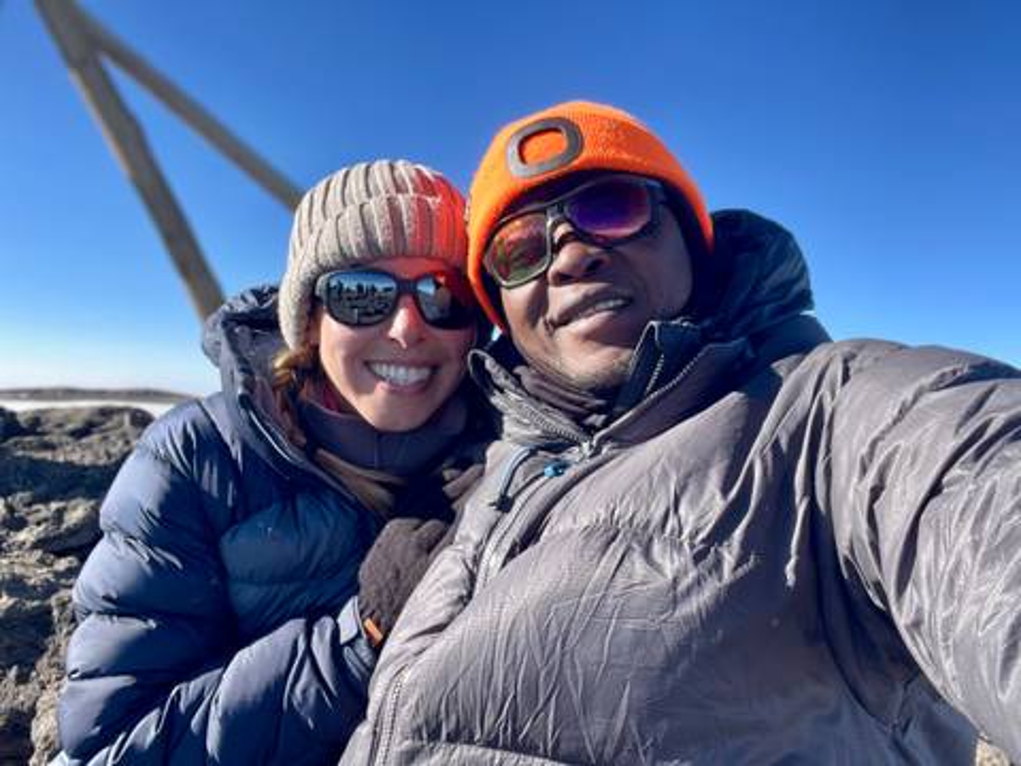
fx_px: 885
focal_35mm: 30
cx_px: 510
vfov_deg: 46.8
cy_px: 383
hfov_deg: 60.0
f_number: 2.2
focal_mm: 2.71
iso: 32
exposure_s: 1/347
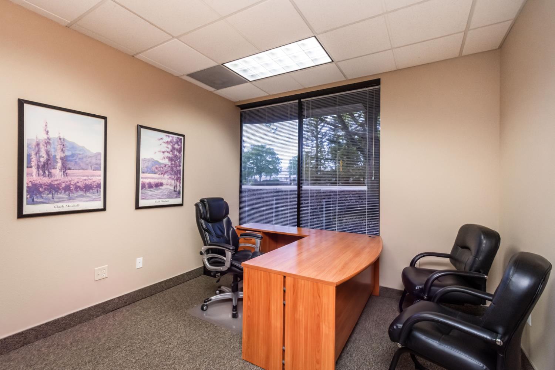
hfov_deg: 100.4
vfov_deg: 77.3
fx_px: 231
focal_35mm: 15
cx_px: 278
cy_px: 185
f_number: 6.3
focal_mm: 10
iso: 1000
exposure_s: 1/60
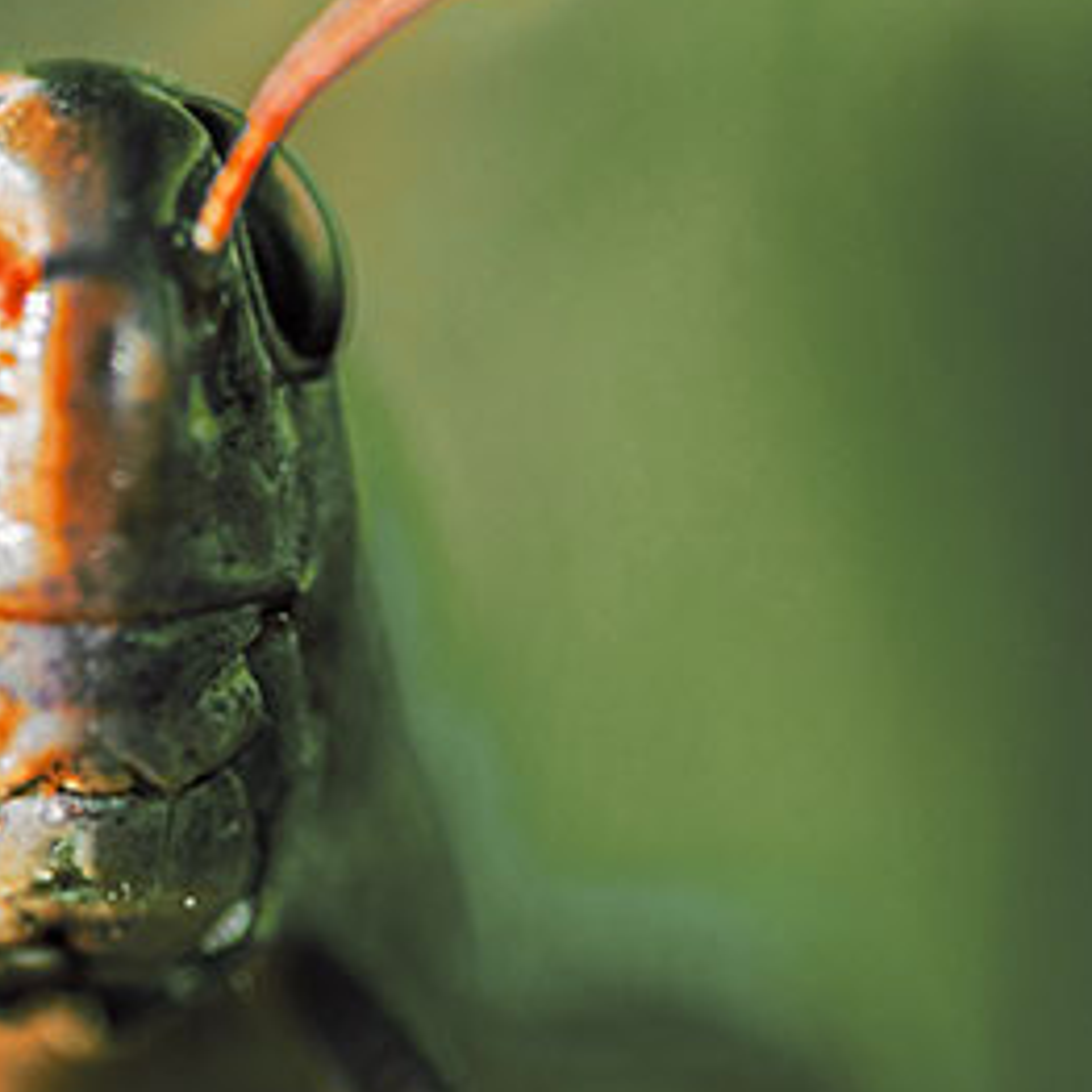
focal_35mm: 341
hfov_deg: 5.1
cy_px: 602
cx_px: 58
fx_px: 12170
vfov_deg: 5.1
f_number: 11
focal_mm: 210
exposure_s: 1/250
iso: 450
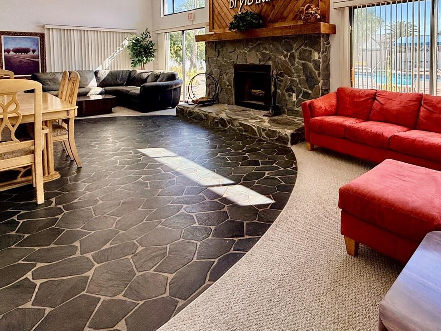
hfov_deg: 71.1
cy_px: 68
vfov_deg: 55.0
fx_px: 293
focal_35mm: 23
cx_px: 304
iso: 64
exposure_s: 1/315
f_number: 2.2
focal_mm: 2.22
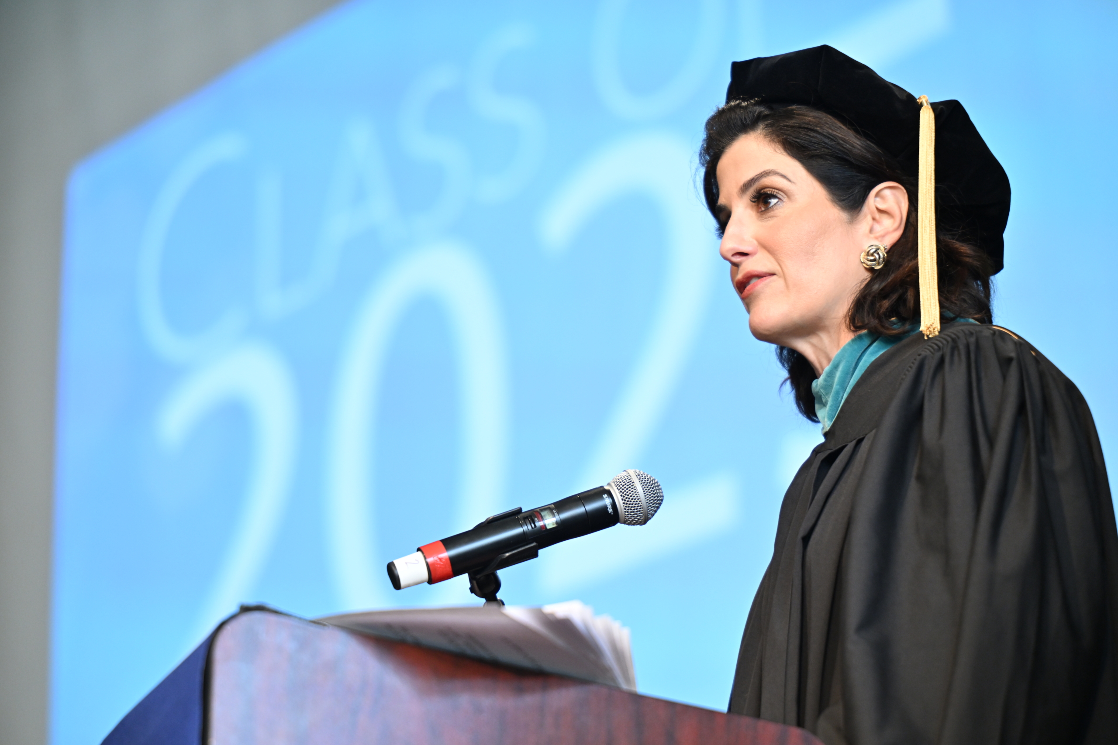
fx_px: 4192
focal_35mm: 135
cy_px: 372
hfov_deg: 15.2
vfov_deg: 10.2
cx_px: 559
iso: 1250
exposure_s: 1/250
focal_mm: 135
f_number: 3.2
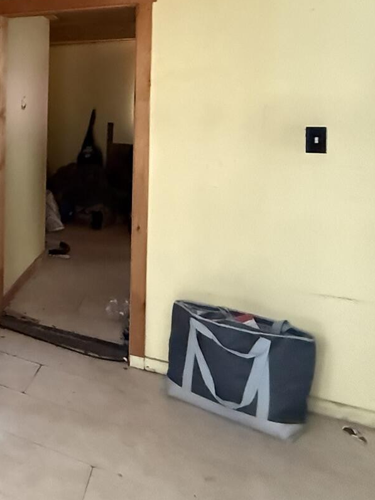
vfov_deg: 49.3
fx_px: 520
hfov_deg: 30.0
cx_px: -133
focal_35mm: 36
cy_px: 124
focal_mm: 2.22
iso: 1250
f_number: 2.2
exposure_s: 1/60
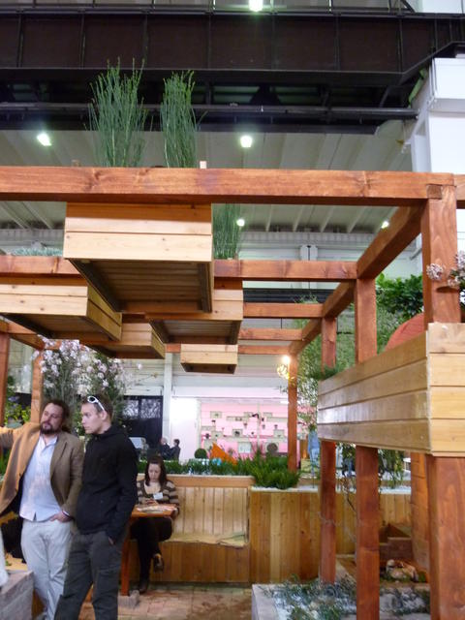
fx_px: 591
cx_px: 232
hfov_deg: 42.9
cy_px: 310
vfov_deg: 55.4
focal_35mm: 33
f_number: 2.8
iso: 400
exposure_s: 1/15
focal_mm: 5.5
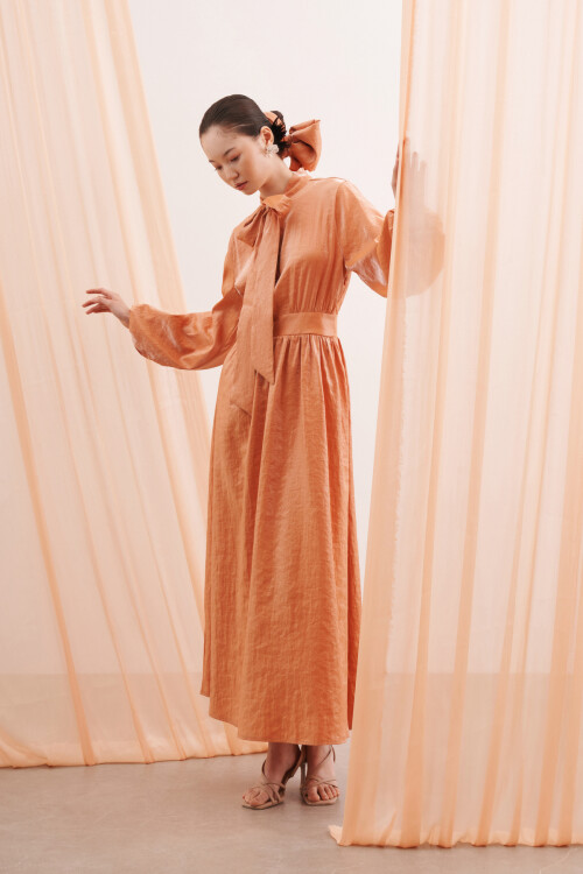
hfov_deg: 25.1
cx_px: 292
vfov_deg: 36.9
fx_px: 1312
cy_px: 437
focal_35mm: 54
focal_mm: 54
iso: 400
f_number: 11
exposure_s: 1/160
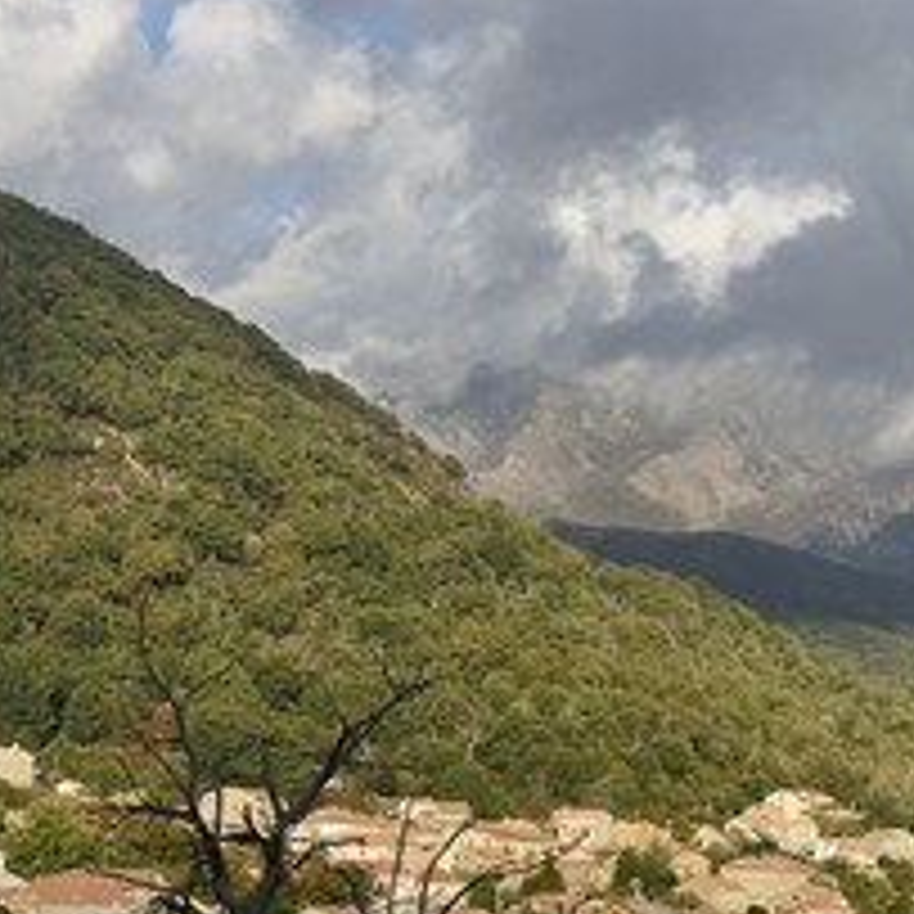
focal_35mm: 123
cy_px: 608
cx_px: 905
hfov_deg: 14.0
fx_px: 3674
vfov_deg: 14.2
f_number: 11
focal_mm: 70
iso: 200
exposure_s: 1/250
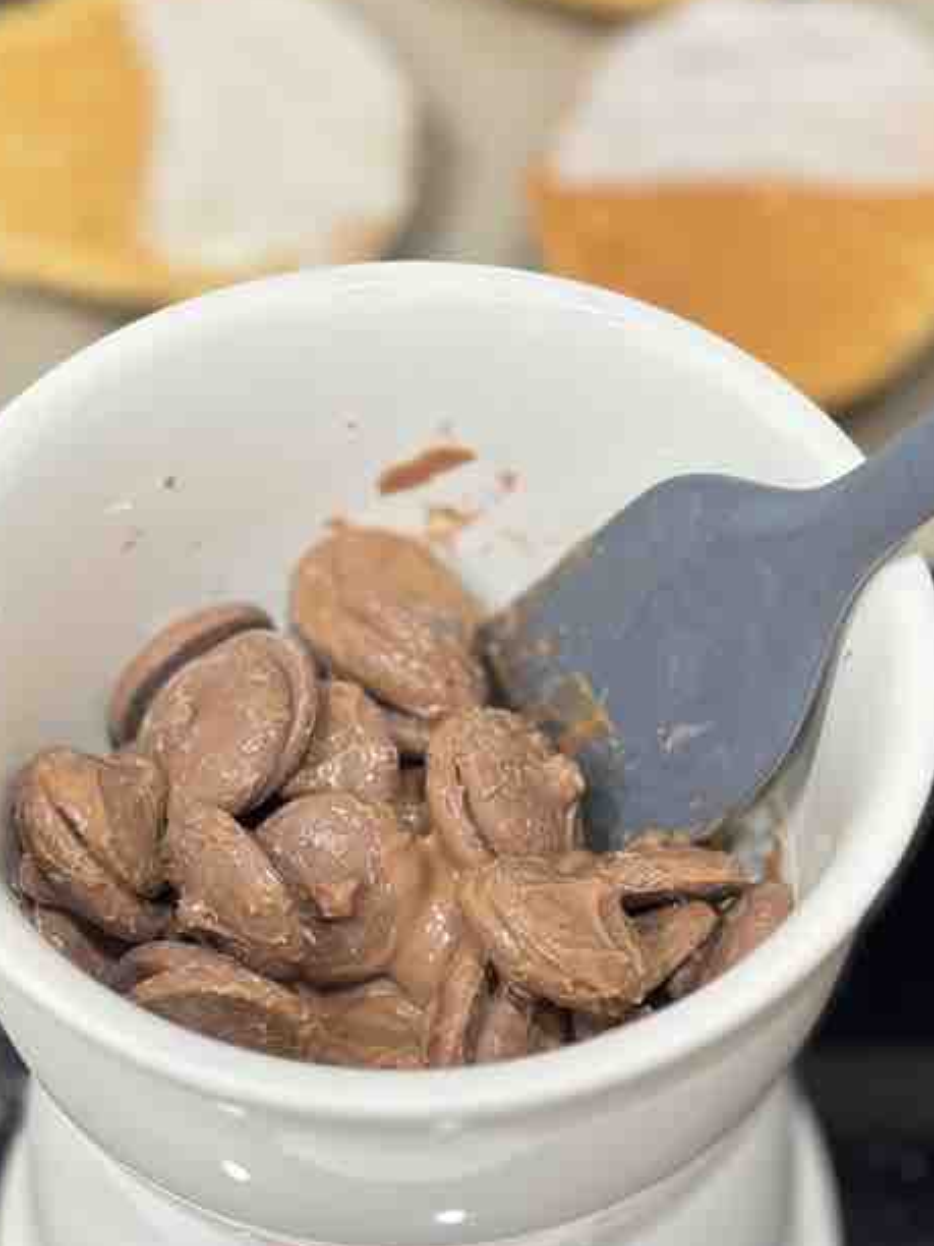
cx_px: 397
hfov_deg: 17.0
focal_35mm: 87
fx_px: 3130
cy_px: 786
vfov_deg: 22.4
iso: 160
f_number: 1.6
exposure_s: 1/50
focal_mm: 5.96
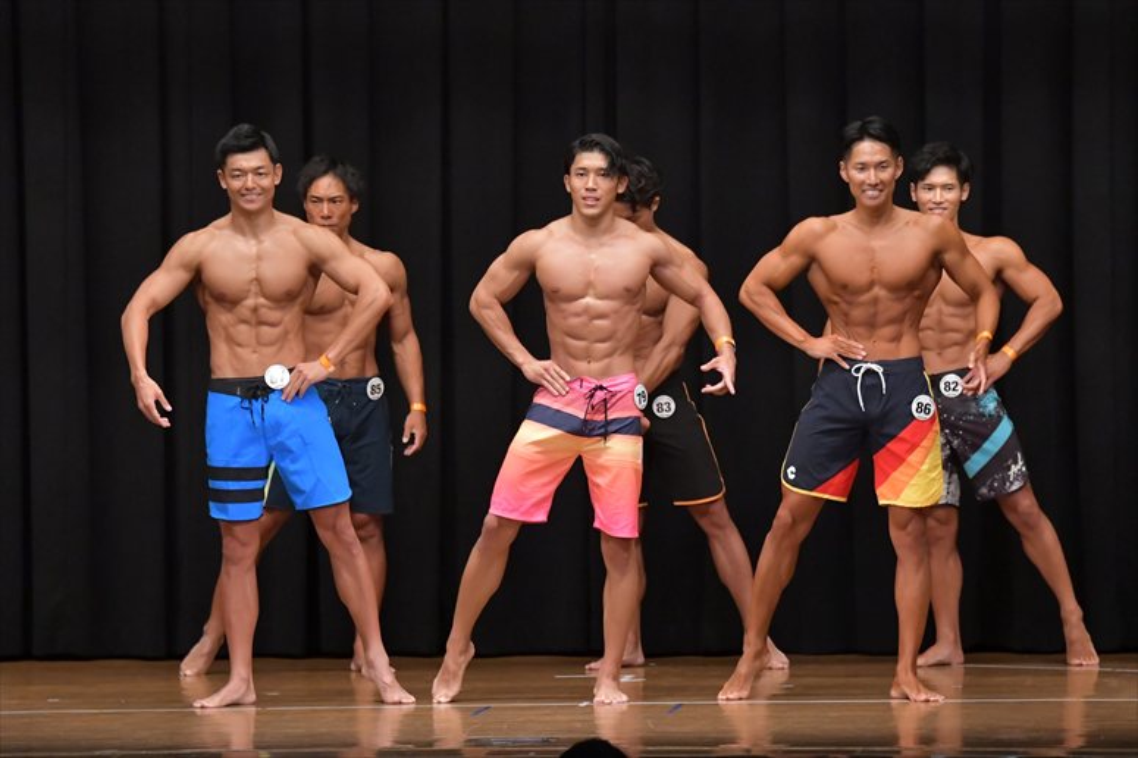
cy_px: 379
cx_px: 569
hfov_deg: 10.2
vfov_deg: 6.8
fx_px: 6382
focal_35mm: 202
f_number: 5.6
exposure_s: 1/400
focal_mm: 135
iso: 6400
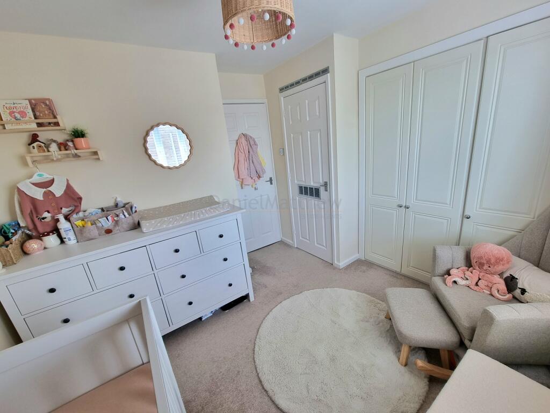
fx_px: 207
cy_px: 206
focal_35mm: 13
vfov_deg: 89.9
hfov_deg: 106.2
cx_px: 275
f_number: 2.2
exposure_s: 1/60.2
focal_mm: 2.2
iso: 64
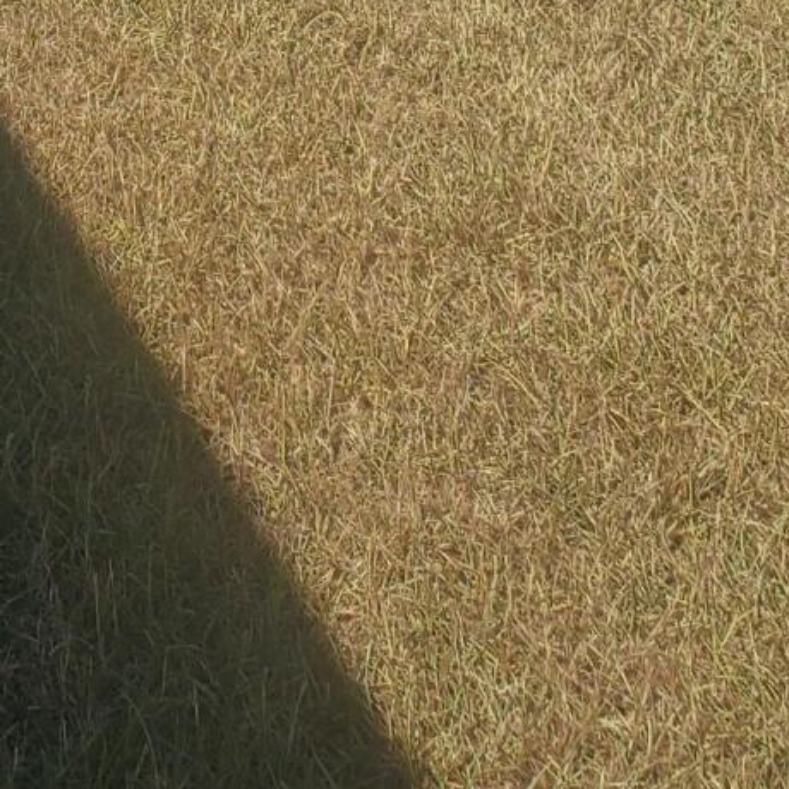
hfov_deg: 17.0
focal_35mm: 100
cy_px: -827
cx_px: -3
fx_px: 2579
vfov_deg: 14.3
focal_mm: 4.3
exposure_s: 1/2335
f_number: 2.4
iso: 50
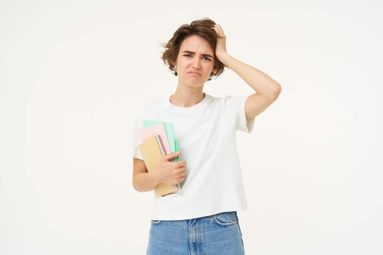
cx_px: 192
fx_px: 426
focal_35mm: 40
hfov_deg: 48.5
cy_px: 128
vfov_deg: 33.4
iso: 160
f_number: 6.3
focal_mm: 40
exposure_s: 1/125
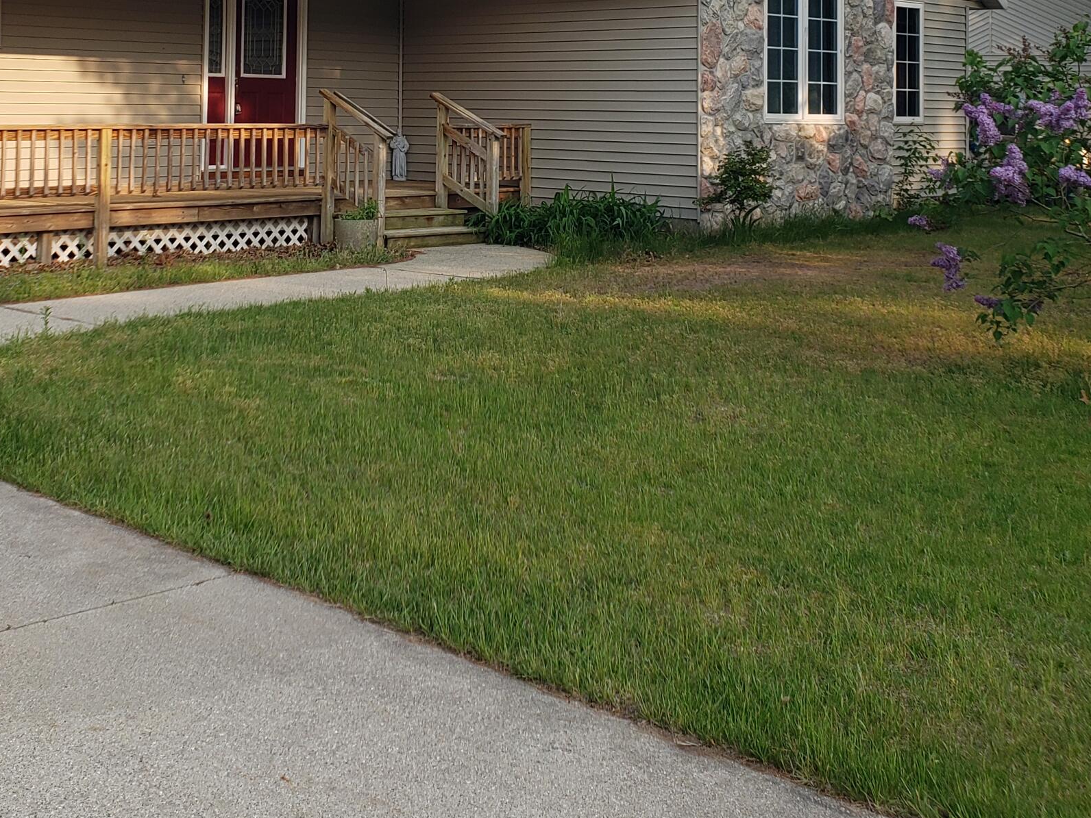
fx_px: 1544
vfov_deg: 28.7
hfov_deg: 38.7
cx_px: 409
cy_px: 101
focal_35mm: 49
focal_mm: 4.3
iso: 50
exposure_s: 1/531
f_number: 2.4
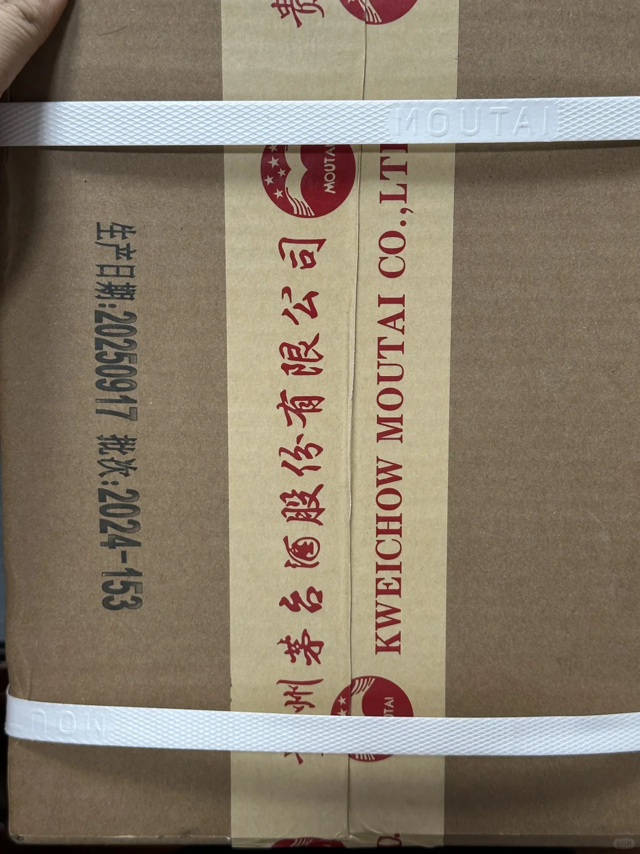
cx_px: 320
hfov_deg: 30.3
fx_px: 1183
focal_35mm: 48
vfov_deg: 39.7
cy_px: 427
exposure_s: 1/50
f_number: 1.78
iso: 80
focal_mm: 6.86
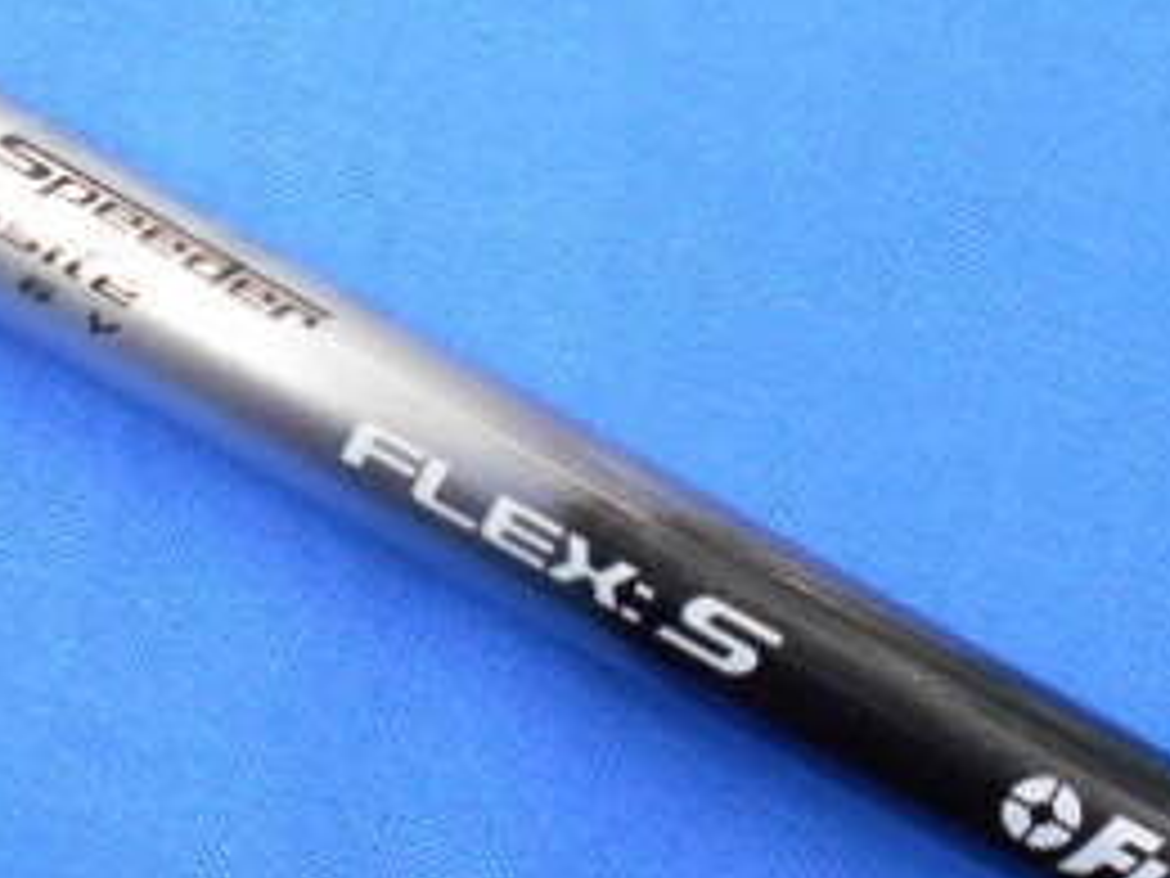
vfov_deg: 22.9
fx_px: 2163
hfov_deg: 30.1
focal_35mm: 64
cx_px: 410
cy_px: 455
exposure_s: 1/30
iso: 400
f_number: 3.2
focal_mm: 4.6
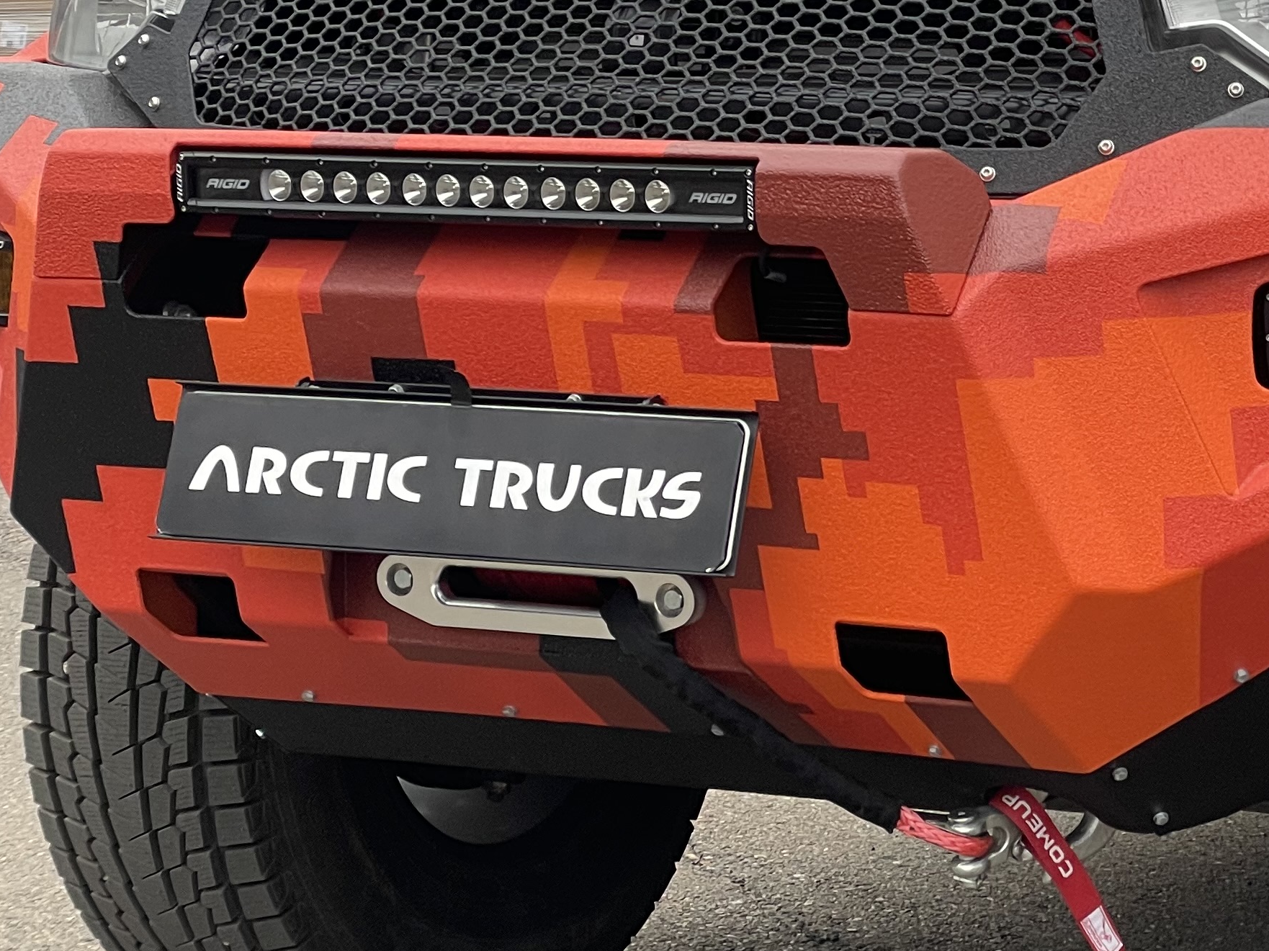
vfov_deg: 12.4
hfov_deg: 16.2
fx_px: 4362
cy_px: 235
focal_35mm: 119
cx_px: 1334
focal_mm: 6
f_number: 2
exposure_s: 1/99
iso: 25
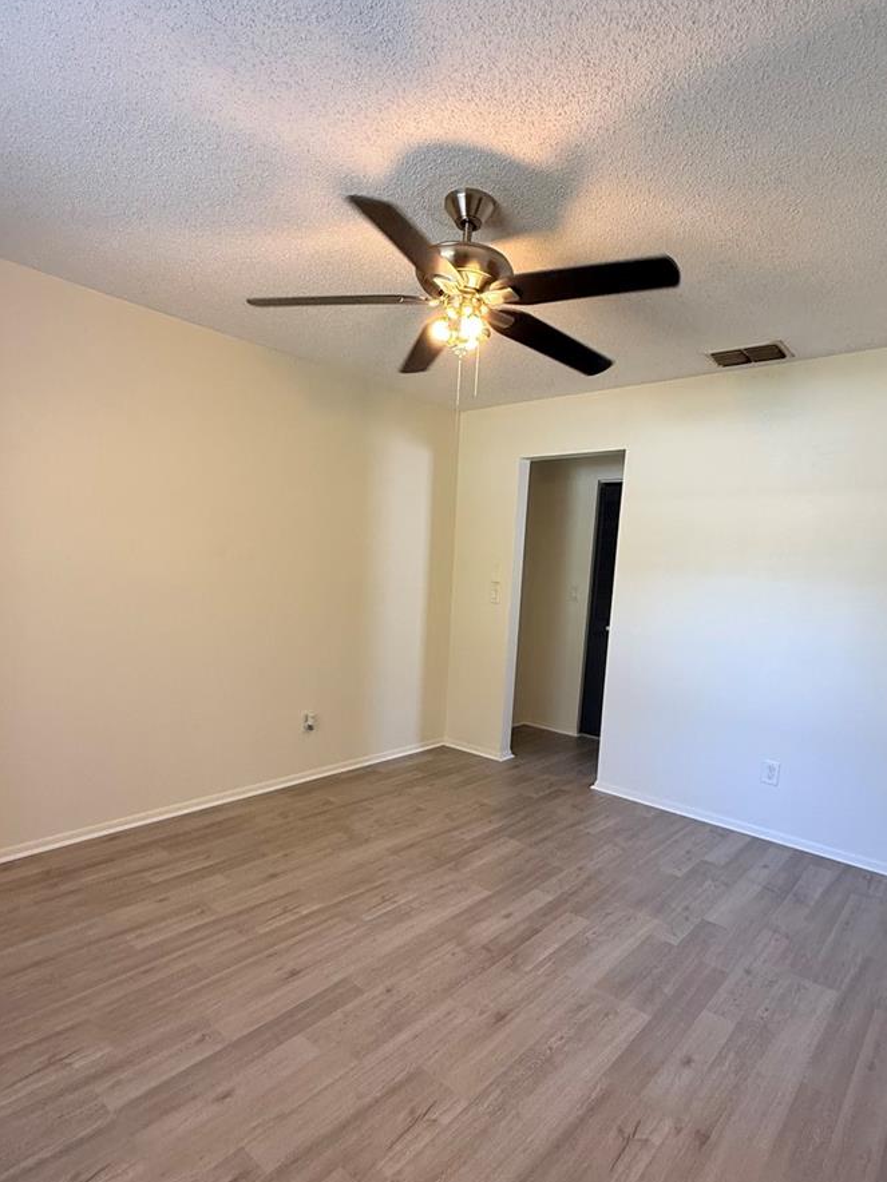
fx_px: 649
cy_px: 678
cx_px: 451
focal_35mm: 19
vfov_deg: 84.1
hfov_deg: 68.7
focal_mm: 2.22
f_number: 2.2
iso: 250
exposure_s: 1/99
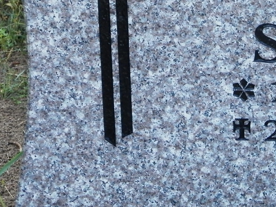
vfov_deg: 6.4
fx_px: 1857
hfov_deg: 8.4
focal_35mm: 233
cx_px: 314
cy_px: -1
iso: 200
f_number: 4.2
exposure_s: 1/125
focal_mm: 14.6
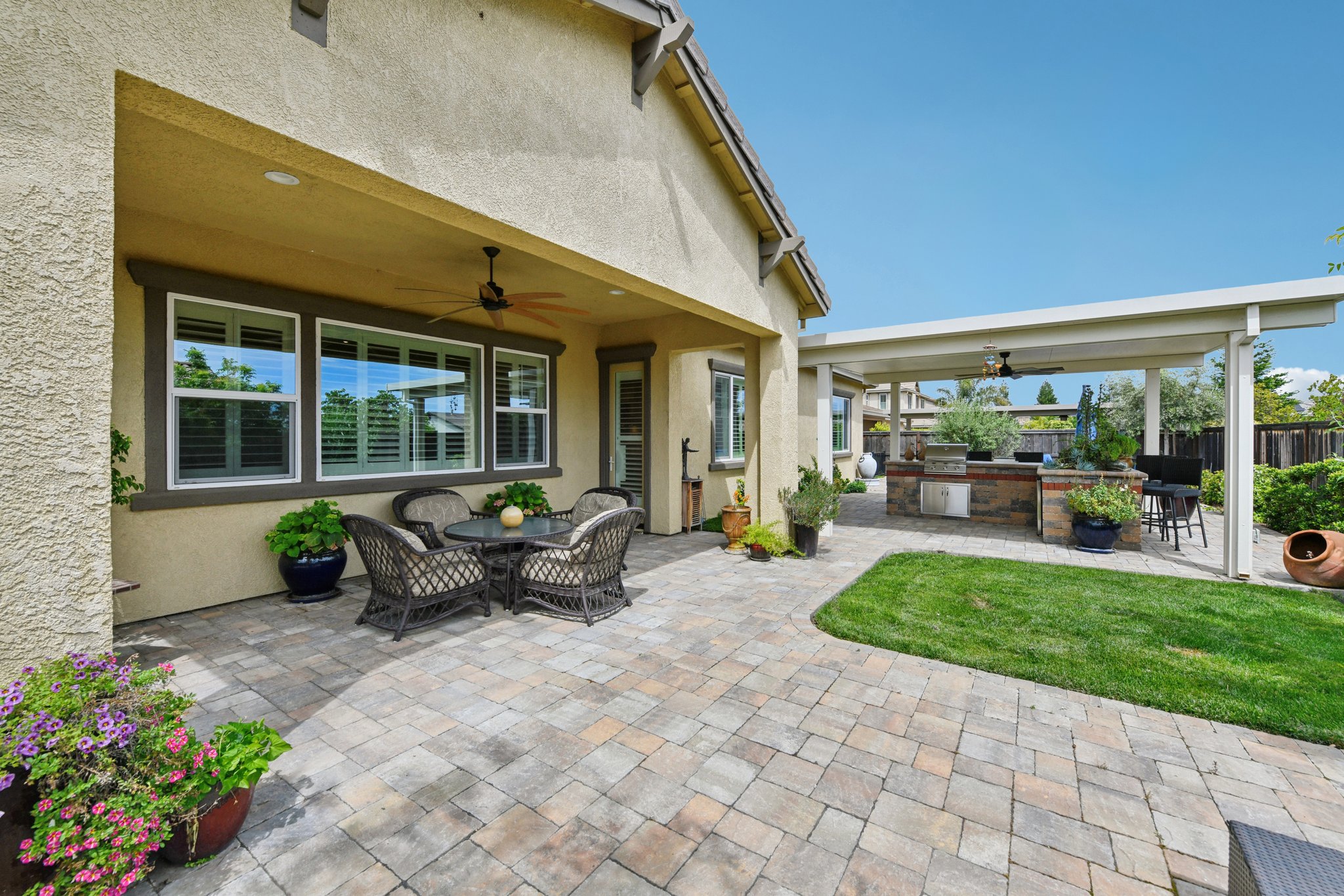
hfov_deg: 104.3
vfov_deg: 81.2
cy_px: 448
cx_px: 672
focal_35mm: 14
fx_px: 523
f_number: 8
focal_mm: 14
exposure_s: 1/800
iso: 200
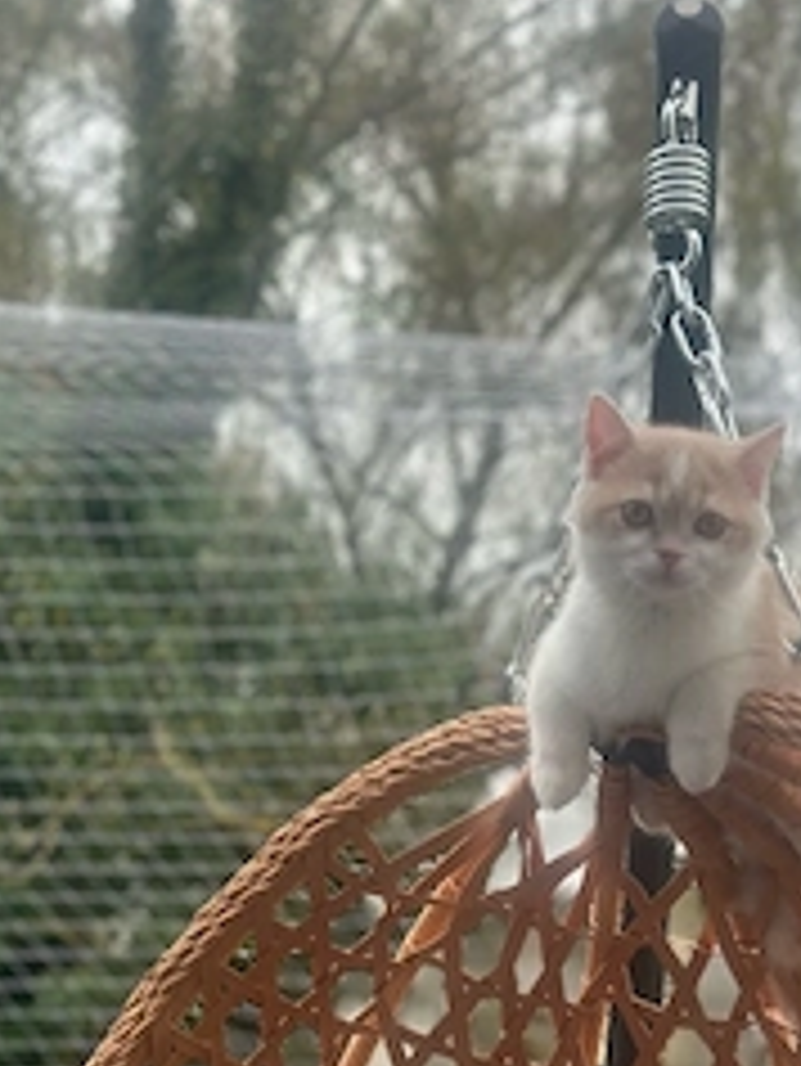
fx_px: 2497
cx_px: 590
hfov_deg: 18.1
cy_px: 823
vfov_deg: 23.8
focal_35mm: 81
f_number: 1.78
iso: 80
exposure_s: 1/1227
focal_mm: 6.86
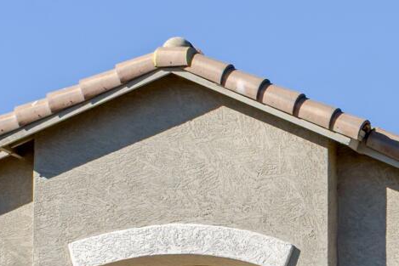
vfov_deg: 6.3
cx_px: 913
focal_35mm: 211
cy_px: 536
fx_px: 2339
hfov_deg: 8.9
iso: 100
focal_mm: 33
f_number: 8
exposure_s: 1/320
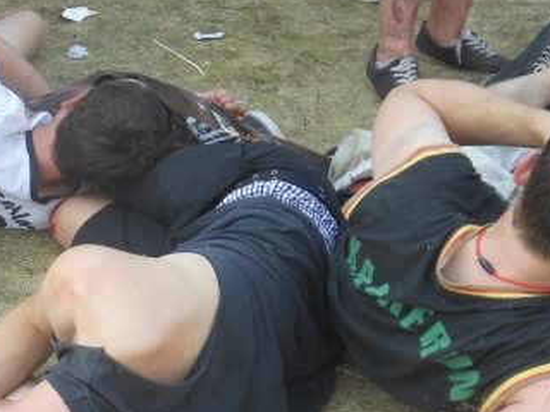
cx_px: -12
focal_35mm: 97
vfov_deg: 15.2
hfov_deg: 19.6
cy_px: 173
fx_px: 1541
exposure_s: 1/250
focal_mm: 6
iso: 100
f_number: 3.5
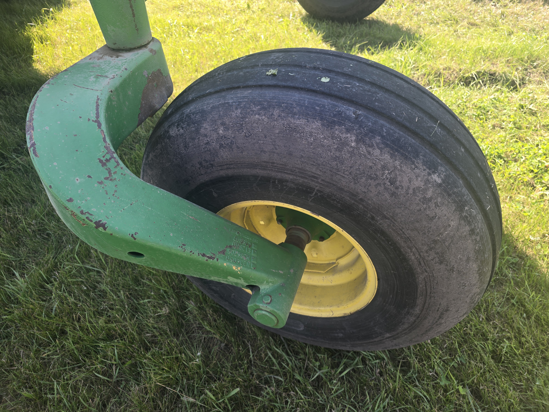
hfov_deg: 73.9
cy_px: 206
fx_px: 365
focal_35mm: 23
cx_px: 274
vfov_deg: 58.9
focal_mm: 6.3
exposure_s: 1/180
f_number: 1.7
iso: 20
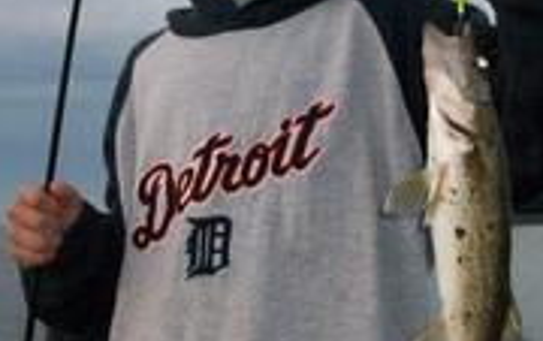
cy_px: 78
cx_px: 305
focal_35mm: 80
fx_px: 1185
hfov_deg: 25.8
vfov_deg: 16.3
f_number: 2.8
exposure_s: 1/524
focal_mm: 5.7
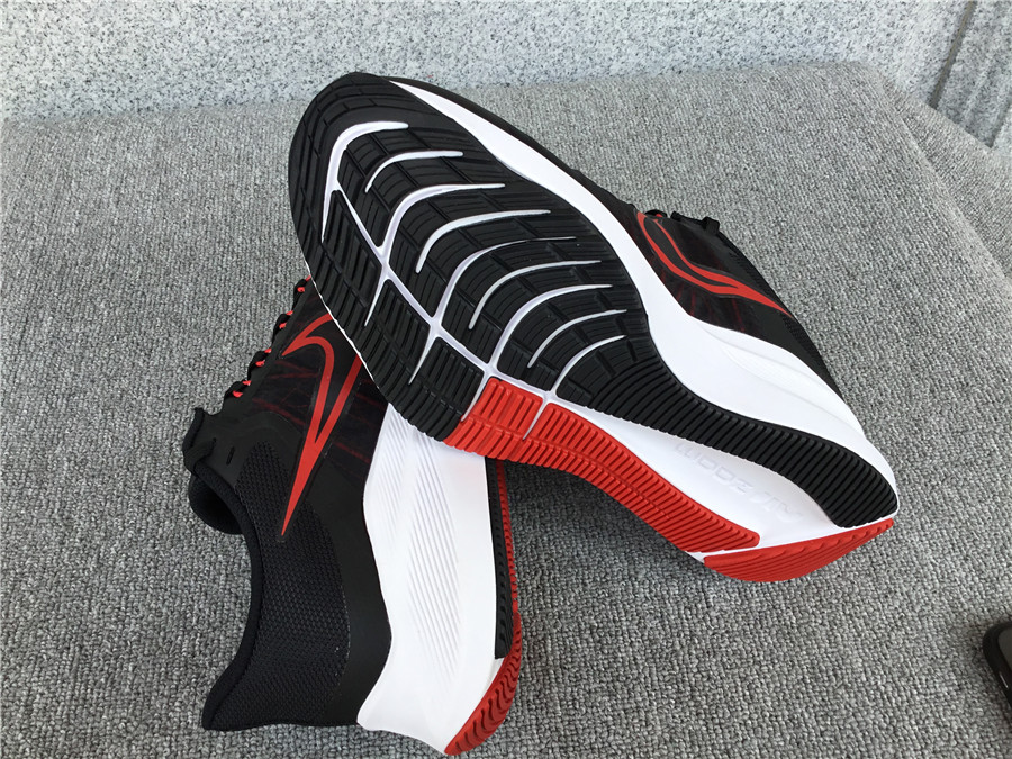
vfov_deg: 45.4
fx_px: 906
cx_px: 506
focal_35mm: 31
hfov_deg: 58.4
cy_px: 380
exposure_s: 1/344
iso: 25
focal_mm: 3.3
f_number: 2.4
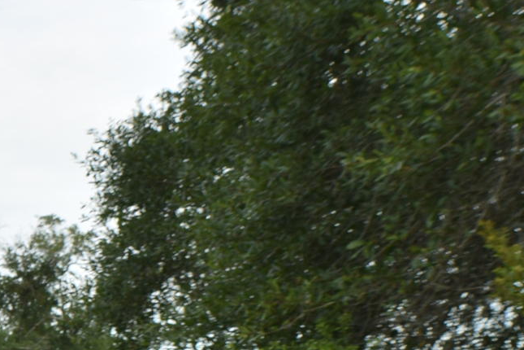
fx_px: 2945
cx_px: -363
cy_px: 448
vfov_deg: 6.7
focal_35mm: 202
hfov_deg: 9.7
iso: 100
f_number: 6.3
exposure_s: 1/100
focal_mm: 29
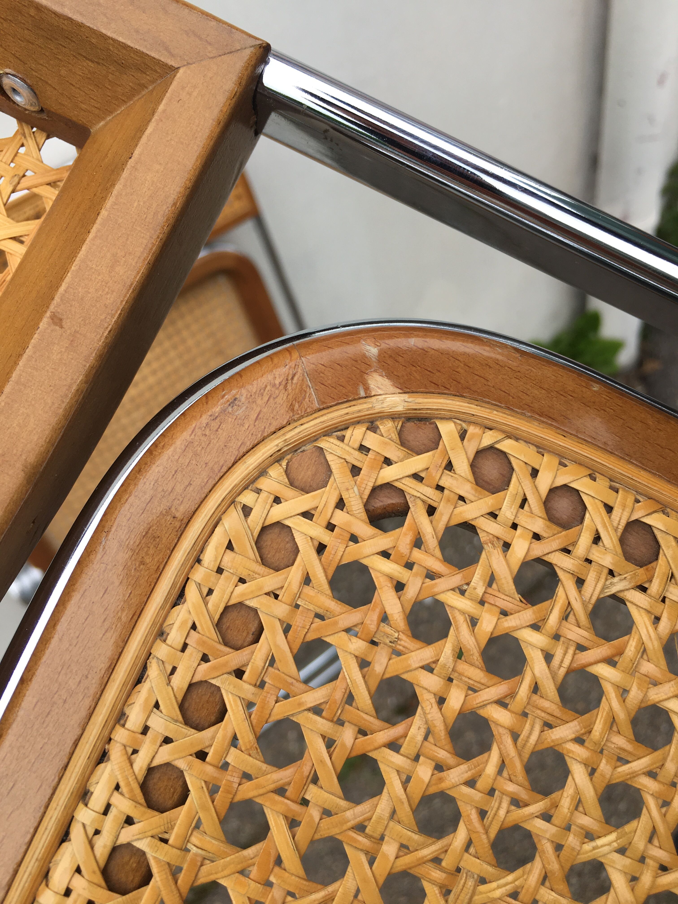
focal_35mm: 29
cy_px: 452
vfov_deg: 61.7
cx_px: 339
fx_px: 757
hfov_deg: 48.2
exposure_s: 1/411
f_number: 2.2
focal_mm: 4.15
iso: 25
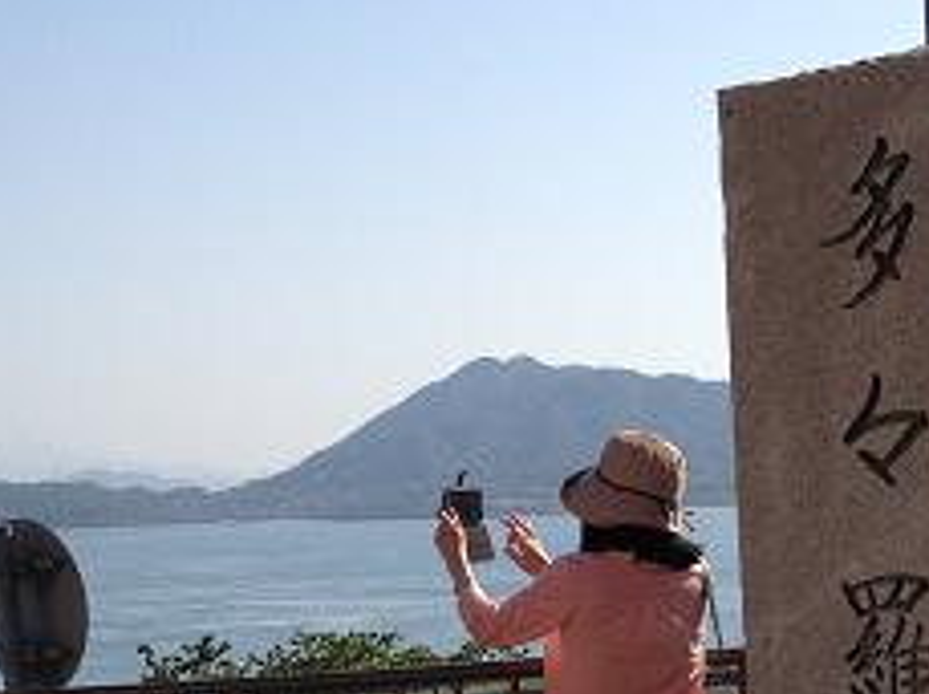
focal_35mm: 100
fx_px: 2680
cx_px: 781
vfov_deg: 14.3
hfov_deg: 19.4
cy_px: 852
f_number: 2.4
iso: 50
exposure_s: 1/2404
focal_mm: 4.28
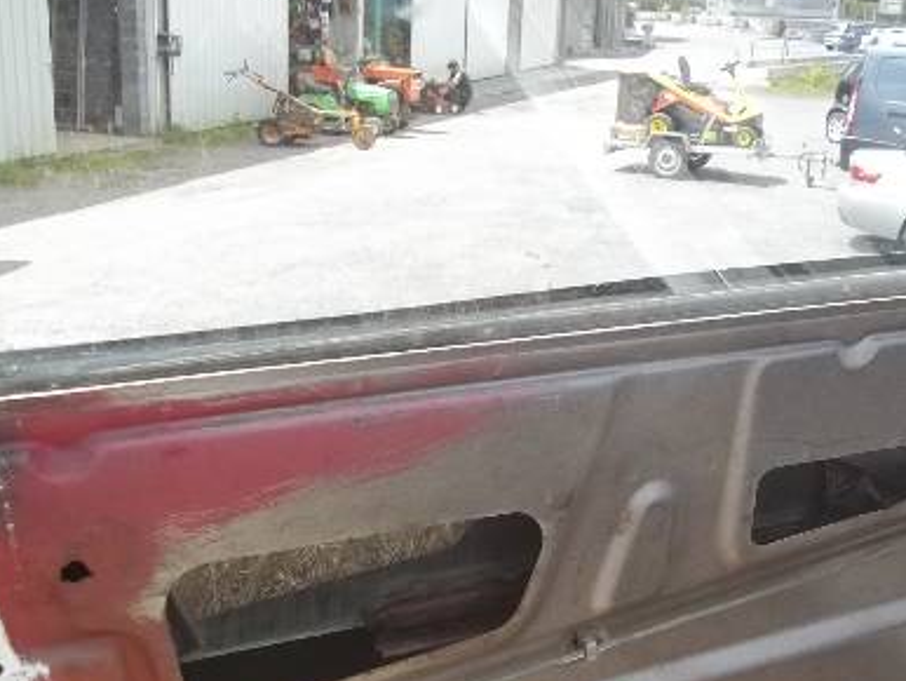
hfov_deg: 35.9
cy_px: 526
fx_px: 1388
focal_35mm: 53
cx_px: 577
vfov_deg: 27.1
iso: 64
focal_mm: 5.7
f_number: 2.9
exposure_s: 1/400
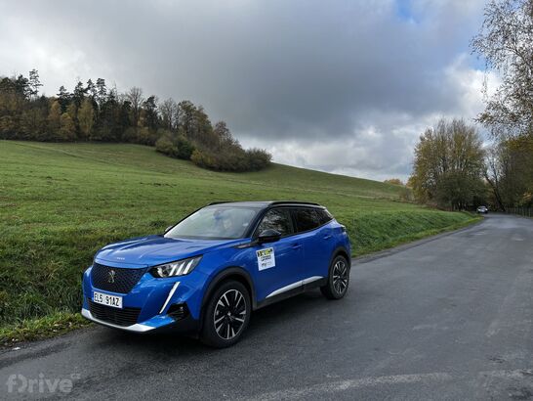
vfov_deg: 53.1
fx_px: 401
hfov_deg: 67.3
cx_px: 266
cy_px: 200
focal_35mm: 26
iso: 50
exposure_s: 1/1531
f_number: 1.5
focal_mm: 5.7
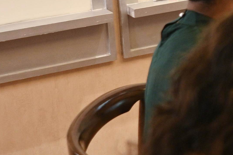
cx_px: 424
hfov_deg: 13.6
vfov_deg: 9.9
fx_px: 873
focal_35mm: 135
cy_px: -73
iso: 500
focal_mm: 24
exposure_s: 1/100
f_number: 2.8
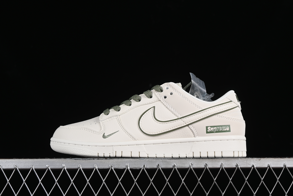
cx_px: 146
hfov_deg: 27.0
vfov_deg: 18.2
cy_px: 98
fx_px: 610
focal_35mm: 75
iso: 125
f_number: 7.1
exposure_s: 1/125
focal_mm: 50
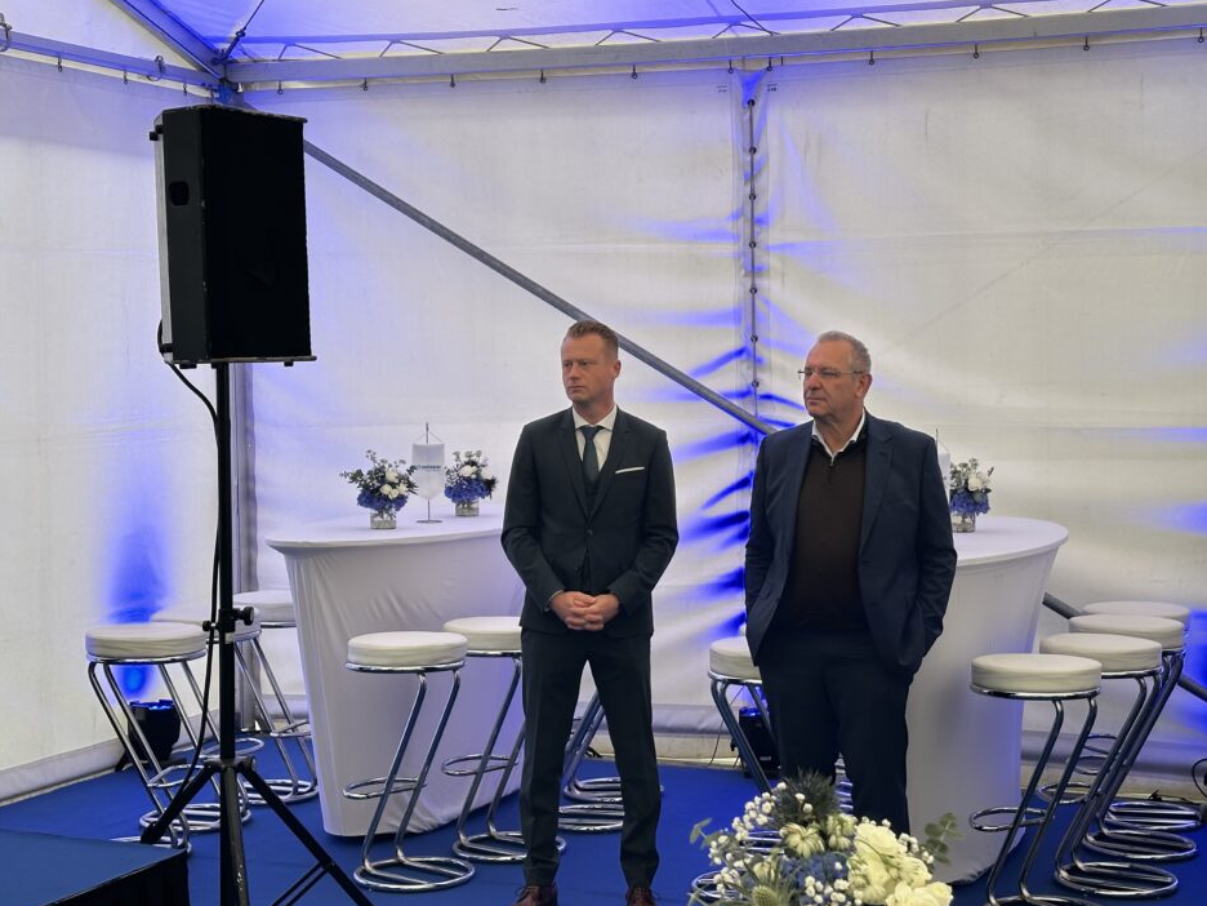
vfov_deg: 24.4
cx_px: 709
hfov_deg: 32.1
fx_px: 2092
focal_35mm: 60
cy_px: 432
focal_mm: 6.86
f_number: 1.78
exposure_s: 1/130
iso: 50
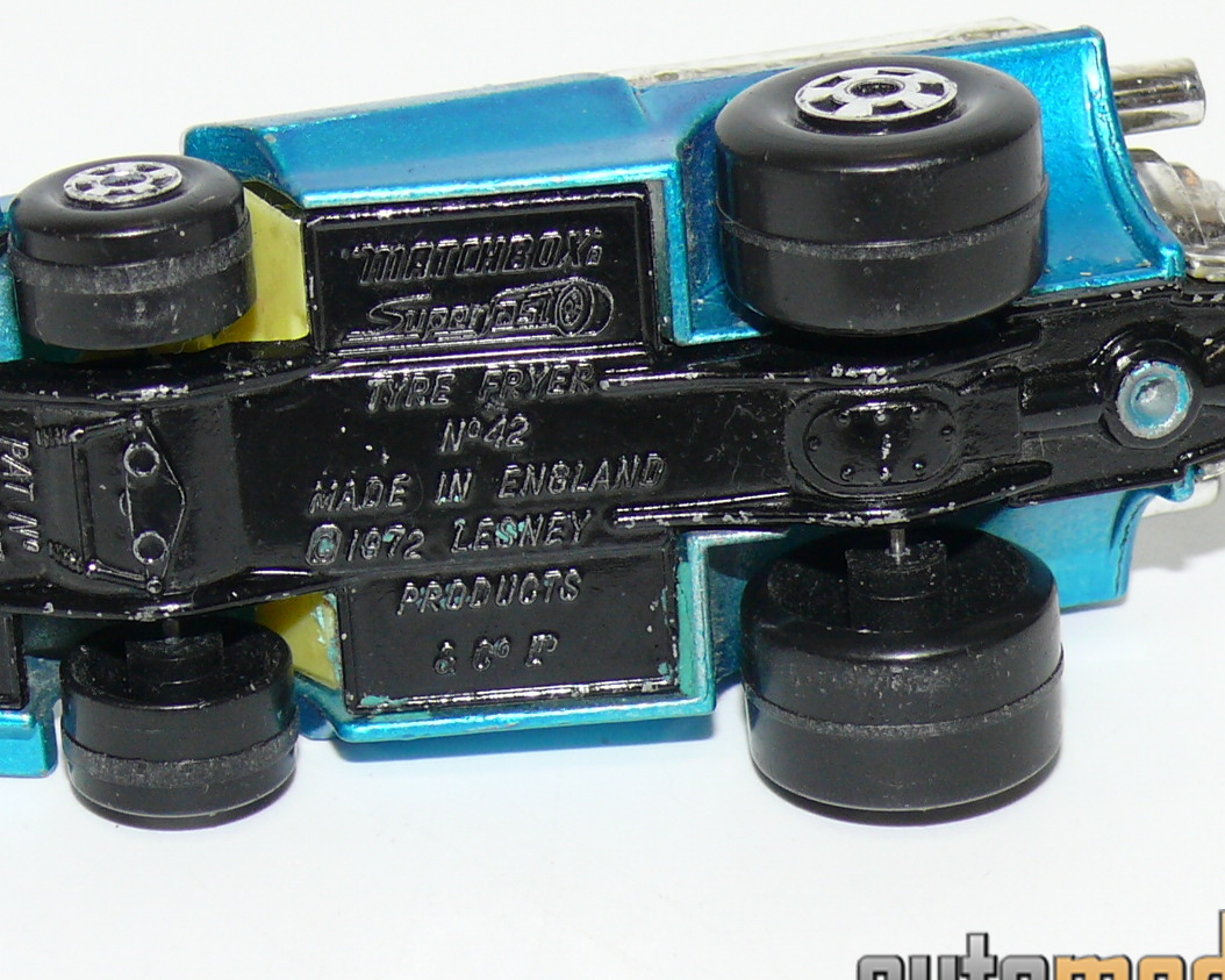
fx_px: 6018
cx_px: 576
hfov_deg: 11.6
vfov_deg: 9.3
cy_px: 379
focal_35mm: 166
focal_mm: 14.1
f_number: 4
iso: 100
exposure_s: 1/30
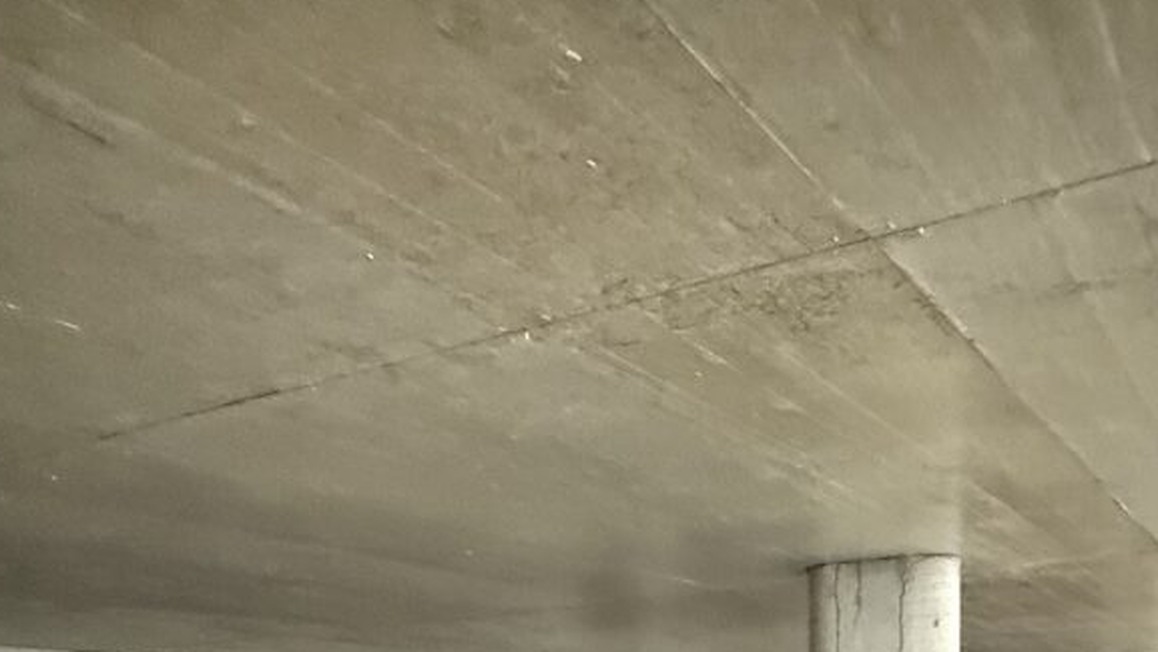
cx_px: 670
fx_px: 1136
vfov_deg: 27.0
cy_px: 847
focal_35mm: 37
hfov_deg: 53.8
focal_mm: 2.22
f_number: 2.2
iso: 1600
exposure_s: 1/25
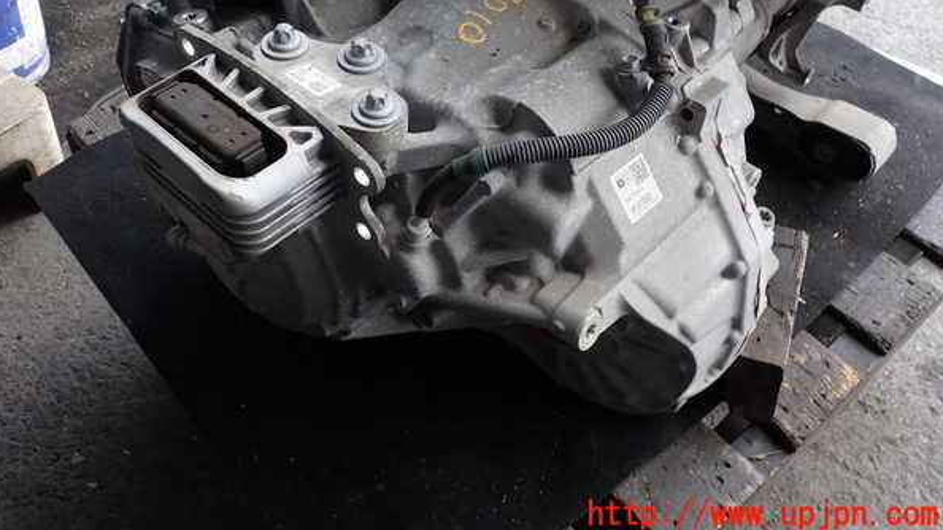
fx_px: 825
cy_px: 178
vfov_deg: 35.3
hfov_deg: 59.5
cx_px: 470
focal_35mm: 33
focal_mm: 5.4
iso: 100
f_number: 3.2
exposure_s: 1/160
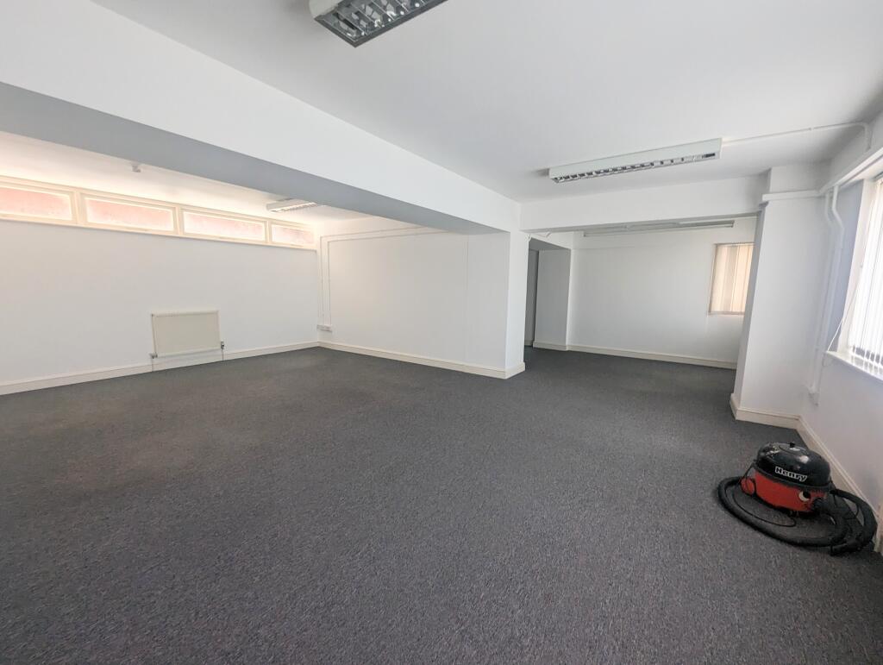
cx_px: 442
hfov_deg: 106.1
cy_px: 332
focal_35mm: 13
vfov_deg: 90.1
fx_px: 332
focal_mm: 1.95
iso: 56
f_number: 2.2
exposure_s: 1/23.8
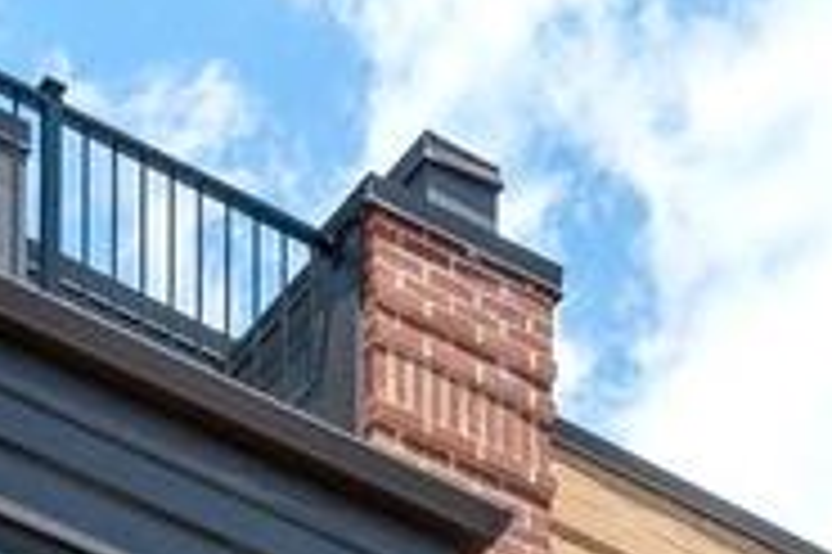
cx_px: 418
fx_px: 3692
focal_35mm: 160
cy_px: 1860
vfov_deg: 7.3
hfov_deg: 12.9
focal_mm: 20.5
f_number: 9
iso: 200
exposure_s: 1/400
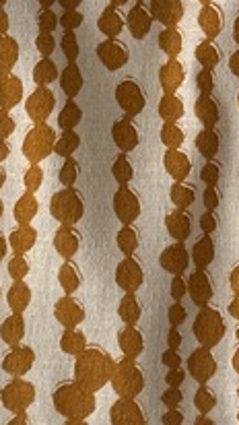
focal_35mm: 203
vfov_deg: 10.5
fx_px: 2285
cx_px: 161
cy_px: -70
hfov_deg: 6.0
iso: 160
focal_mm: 6.76
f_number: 1.78
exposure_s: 1/121
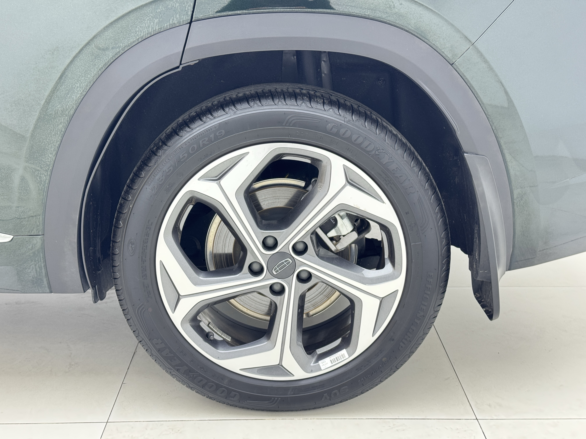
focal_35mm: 48
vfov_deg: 30.3
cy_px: 220
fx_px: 813
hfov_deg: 39.7
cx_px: 293
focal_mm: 6.76
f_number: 1.78
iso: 80
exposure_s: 1/100
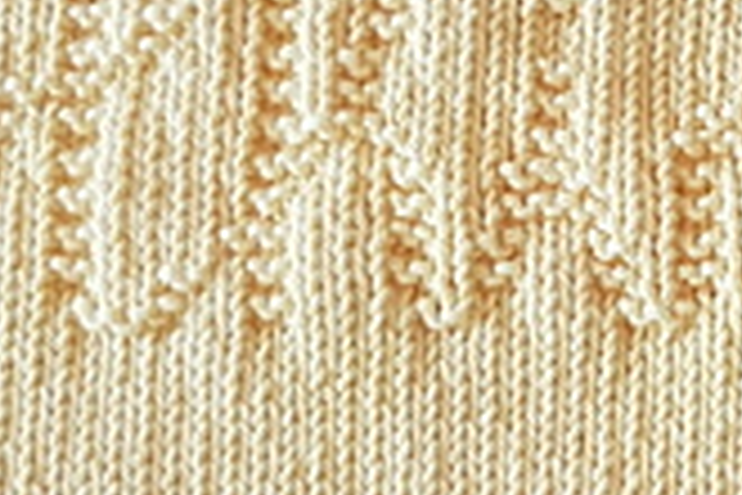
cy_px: 351
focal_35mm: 131
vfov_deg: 10.5
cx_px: 688
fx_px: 2700
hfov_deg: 15.4
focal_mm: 4.2
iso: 160
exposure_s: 1/33
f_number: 1.7
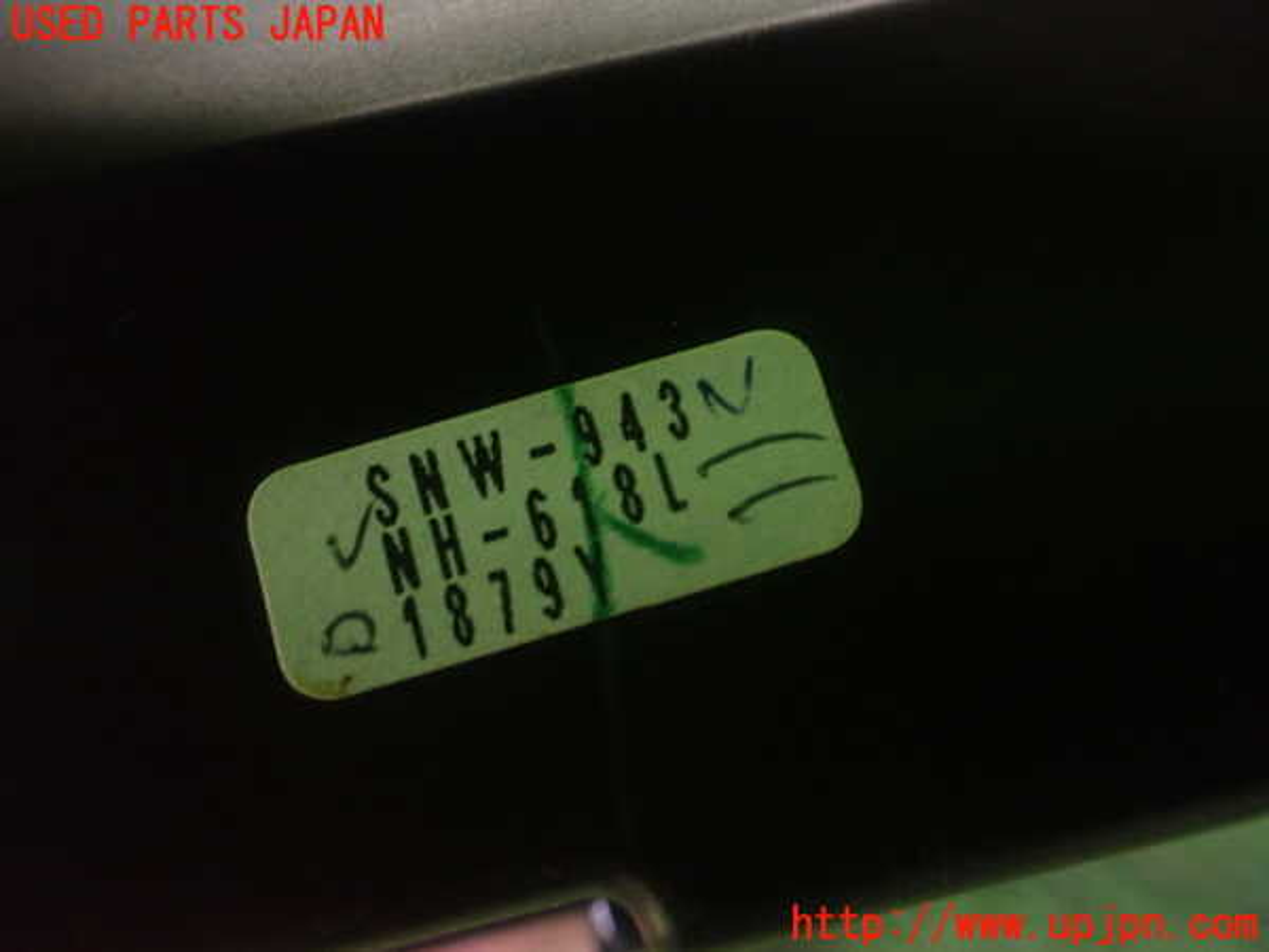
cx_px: 634
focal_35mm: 30
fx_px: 1100
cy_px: 476
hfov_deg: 60.0
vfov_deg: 46.8
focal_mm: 5.4
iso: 800
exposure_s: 1/40
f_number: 2.3
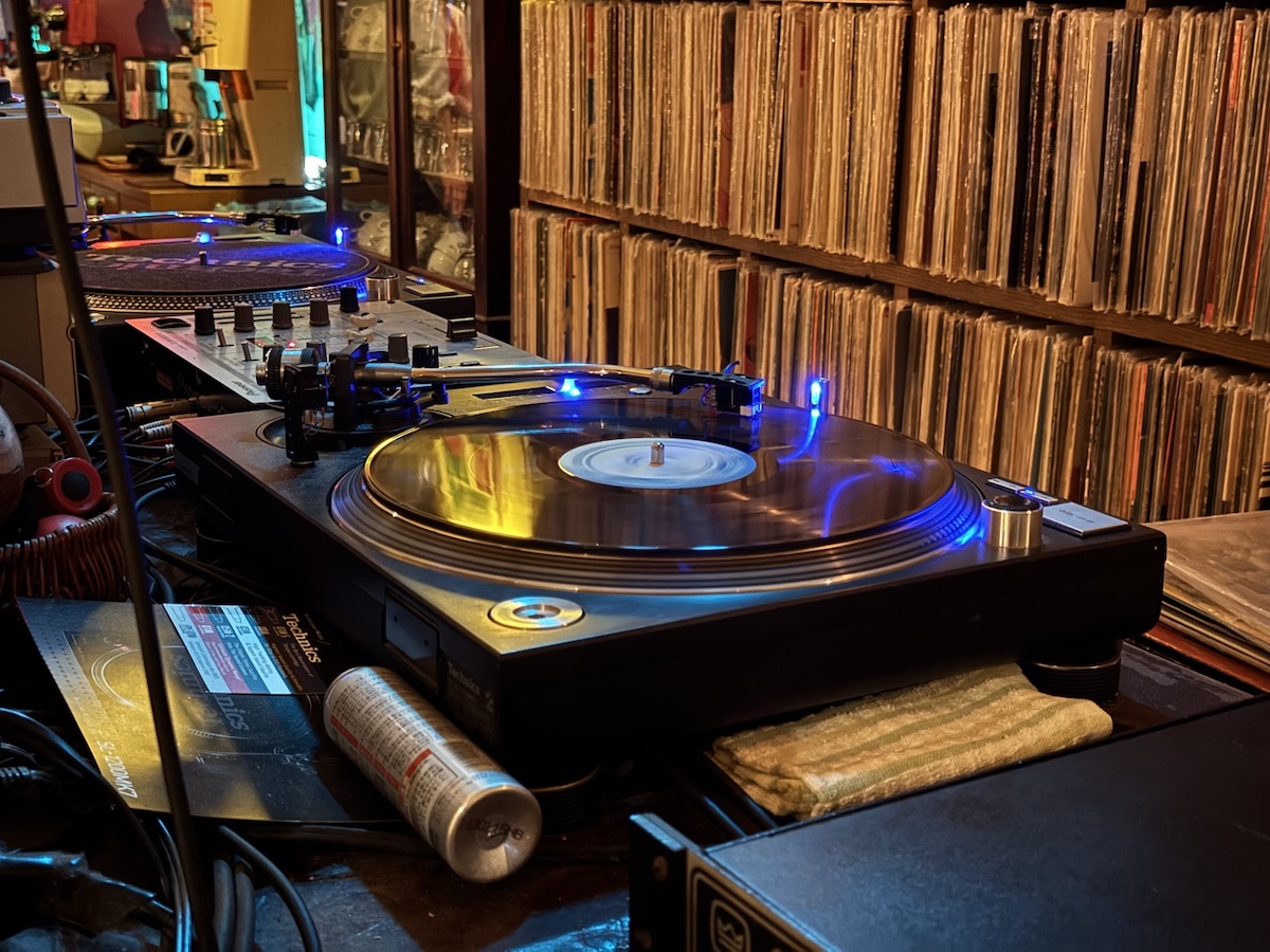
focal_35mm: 48
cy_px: 476
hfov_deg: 39.7
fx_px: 1761
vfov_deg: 30.3
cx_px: 635
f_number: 1.78
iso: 640
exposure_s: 1/5
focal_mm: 6.76
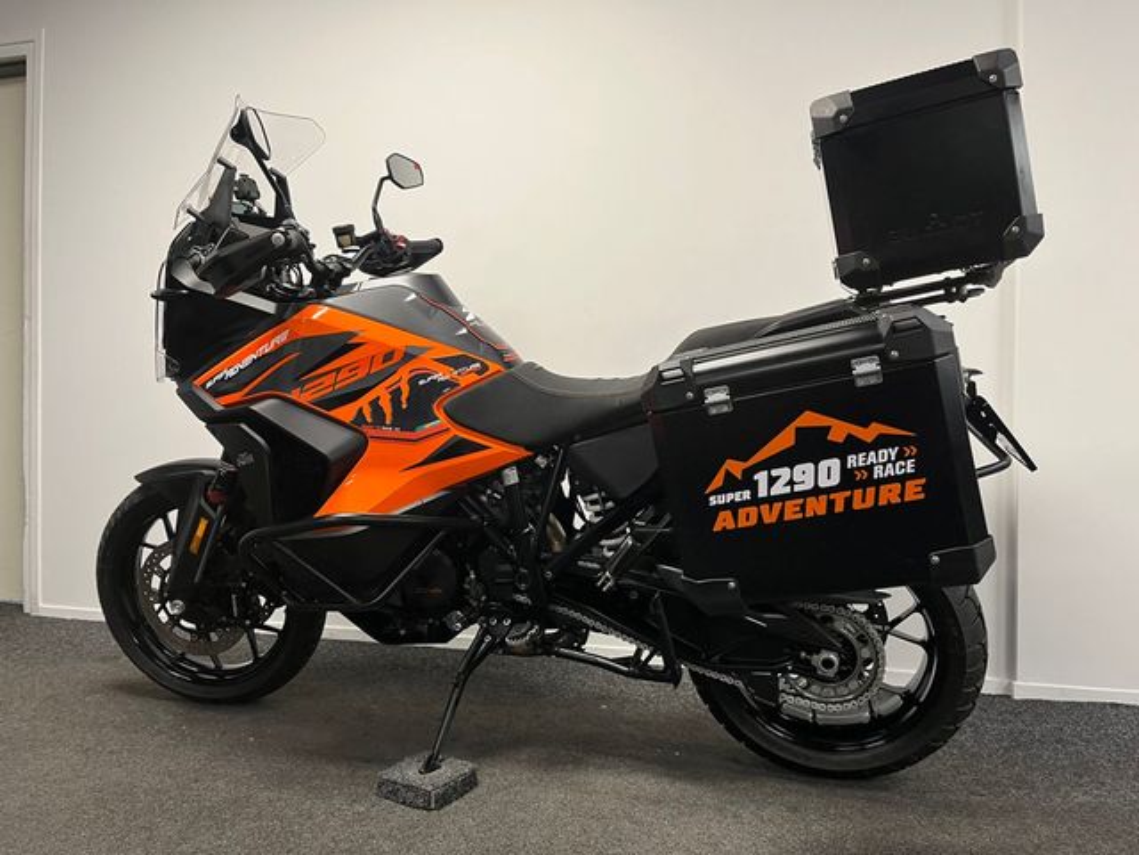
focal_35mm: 26
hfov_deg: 67.3
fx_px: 856
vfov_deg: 53.1
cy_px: 428
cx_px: 570
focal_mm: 5.1
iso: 100
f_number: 1.6
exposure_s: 1/50
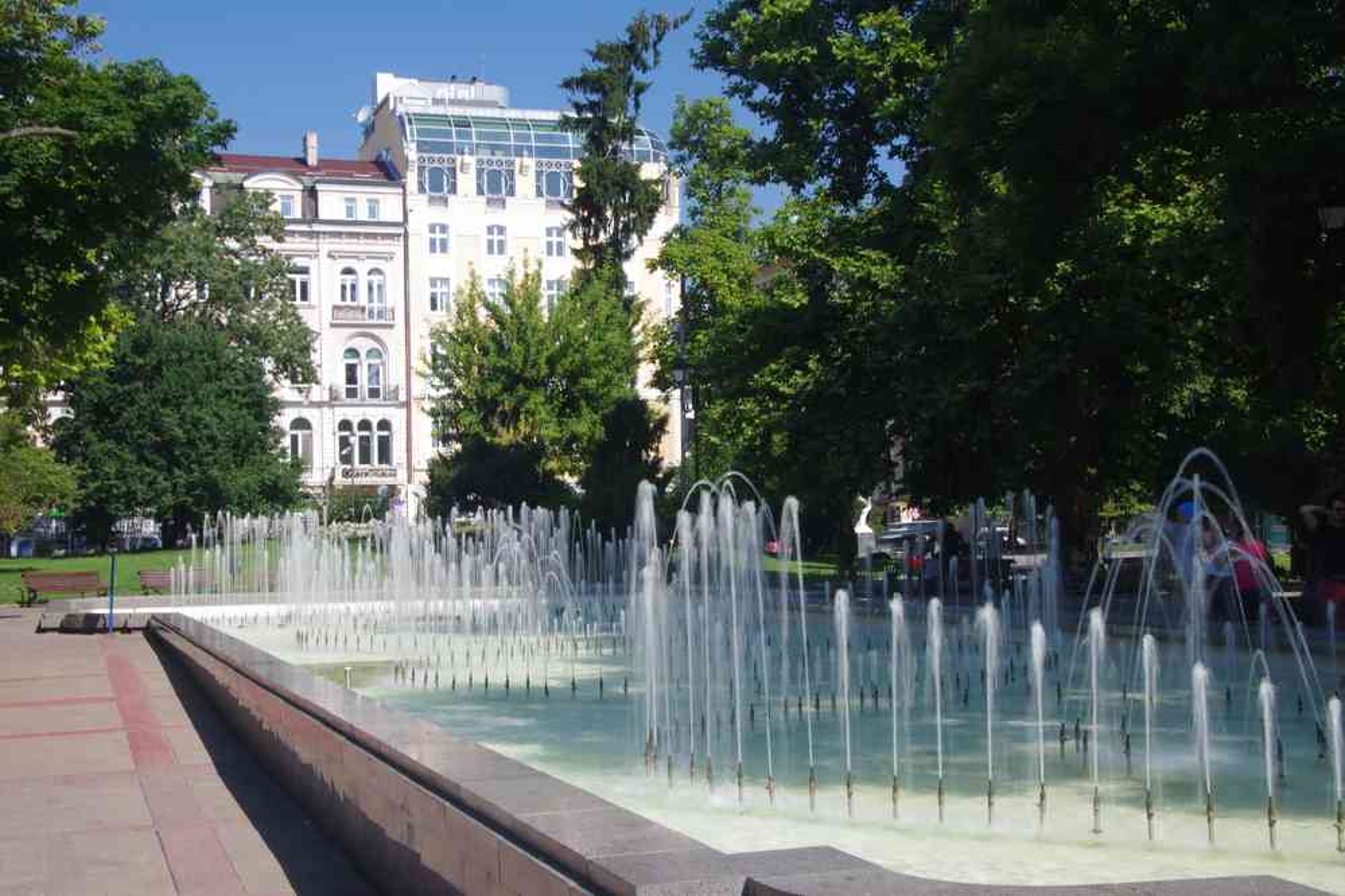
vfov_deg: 23.3
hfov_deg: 34.4
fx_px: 2174
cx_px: 672
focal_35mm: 58
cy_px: 448
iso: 100
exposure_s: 1/6
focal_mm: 38.8
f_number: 22
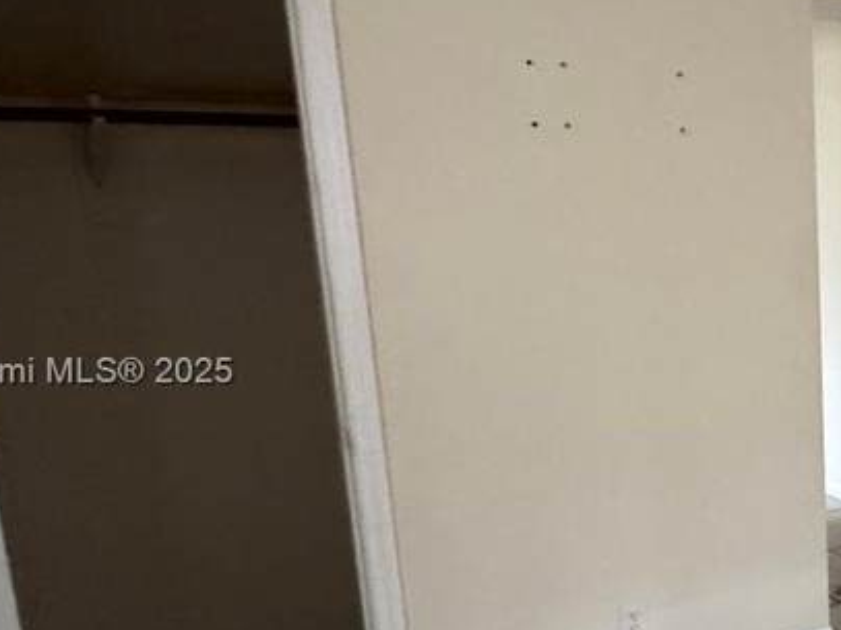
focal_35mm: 44
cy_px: 374
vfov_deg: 32.8
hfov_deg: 34.0
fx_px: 1069
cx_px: 1027
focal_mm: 2.22
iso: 800
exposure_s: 1/60
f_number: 2.2
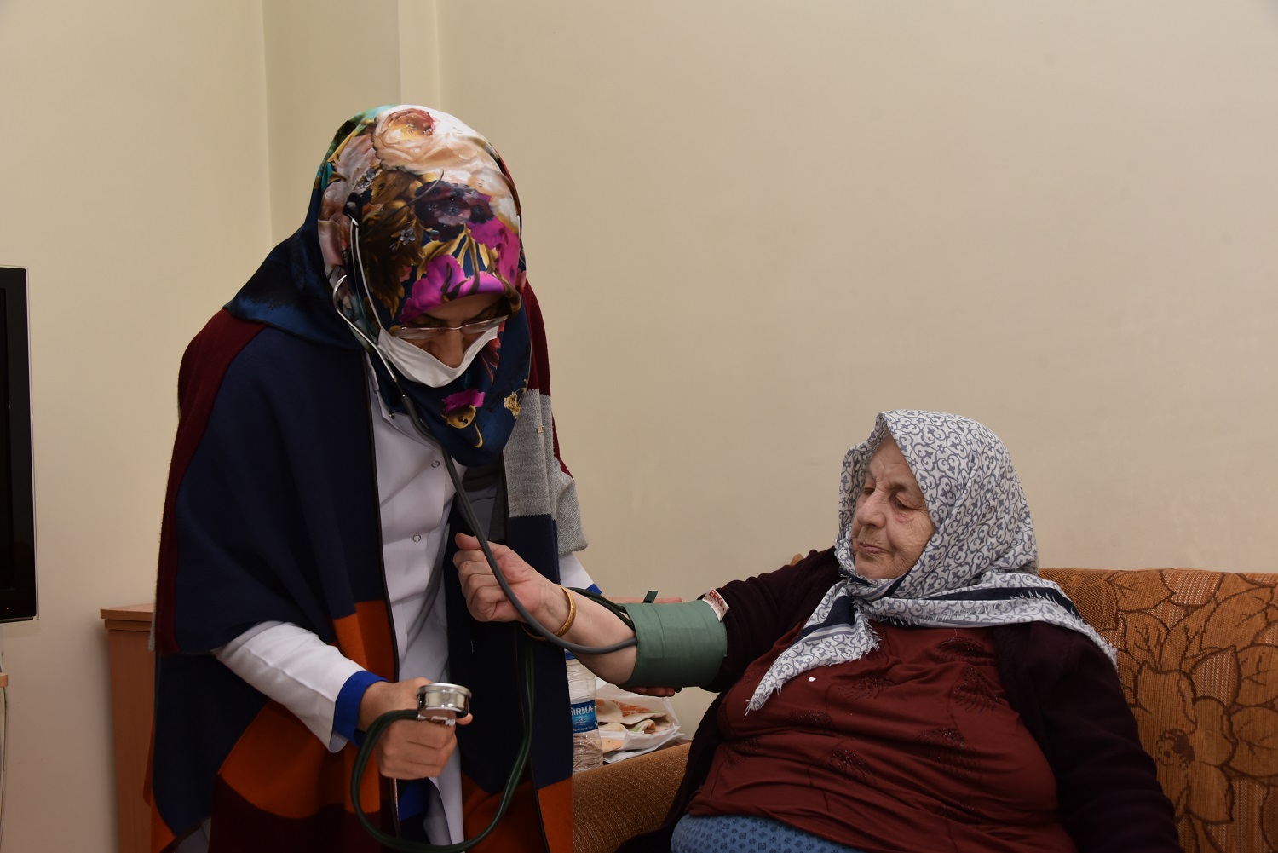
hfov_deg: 43.6
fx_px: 1598
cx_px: 639
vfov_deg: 29.9
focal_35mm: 45
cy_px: 426
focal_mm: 45
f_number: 7.1
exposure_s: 1/60
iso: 1000
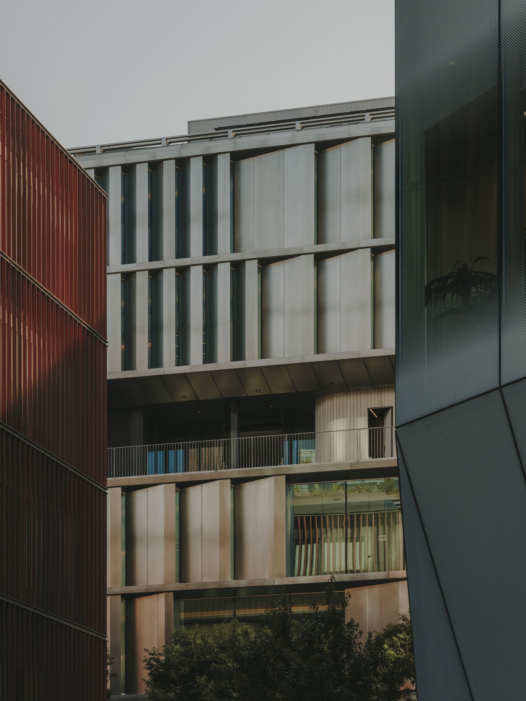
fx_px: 1925
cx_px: 263
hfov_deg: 15.6
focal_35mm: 95
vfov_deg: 20.7
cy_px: 350
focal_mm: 120
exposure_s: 1/210
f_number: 13
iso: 400
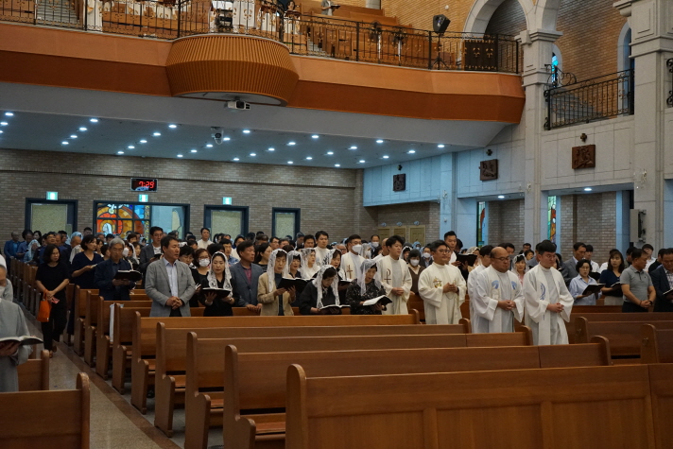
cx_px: 336
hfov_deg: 42.7
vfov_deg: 29.3
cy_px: 224
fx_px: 860
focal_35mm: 46
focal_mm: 46
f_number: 4.5
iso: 4000
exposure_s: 1/160
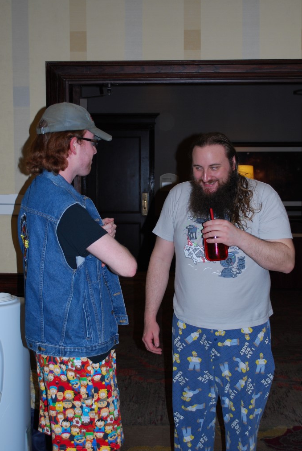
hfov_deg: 26.6
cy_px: 223
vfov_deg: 38.8
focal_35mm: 51
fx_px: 640
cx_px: 155
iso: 200
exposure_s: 1/60
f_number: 4.8
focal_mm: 30
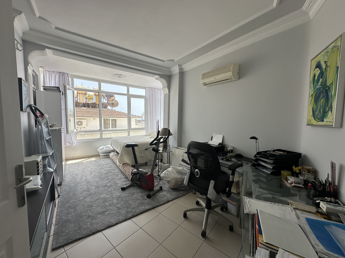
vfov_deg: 85.7
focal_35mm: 14
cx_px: 172
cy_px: 129
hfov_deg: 102.1
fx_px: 140
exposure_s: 1/447
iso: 40
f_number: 2.2
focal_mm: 2.22
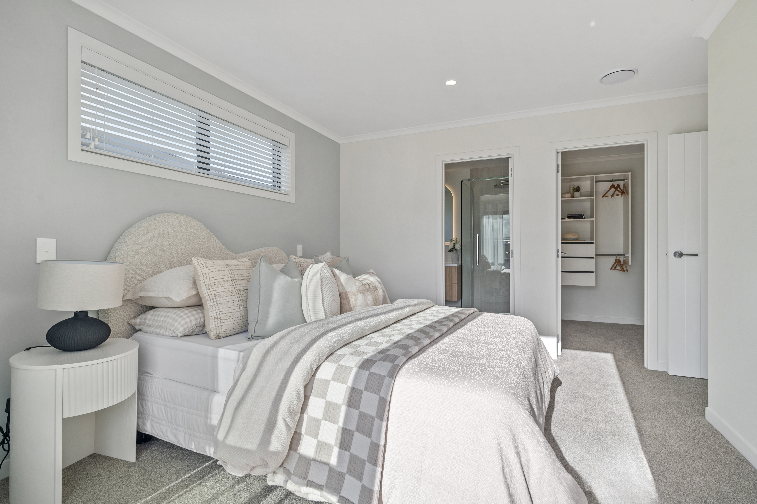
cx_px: 378
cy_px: 252
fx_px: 357
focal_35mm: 17
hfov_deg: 93.3
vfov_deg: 70.4
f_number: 7.1
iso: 100
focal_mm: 17
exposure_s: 1/30
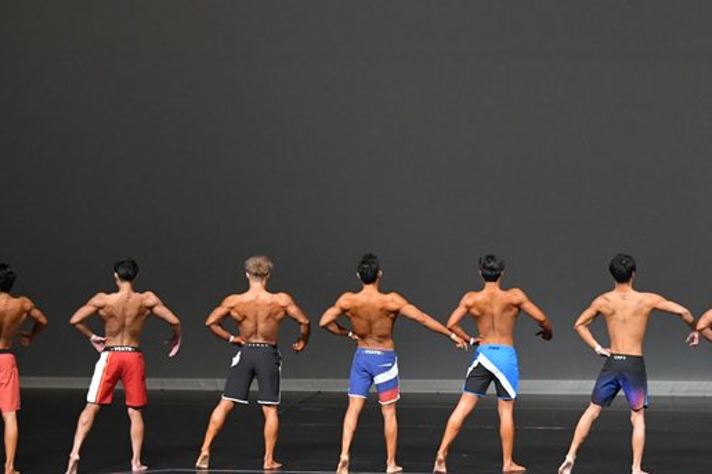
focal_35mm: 176
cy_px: 336
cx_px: 385
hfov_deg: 11.7
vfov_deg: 7.8
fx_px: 3480
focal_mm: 78
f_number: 5.6
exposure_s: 1/400
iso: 4000
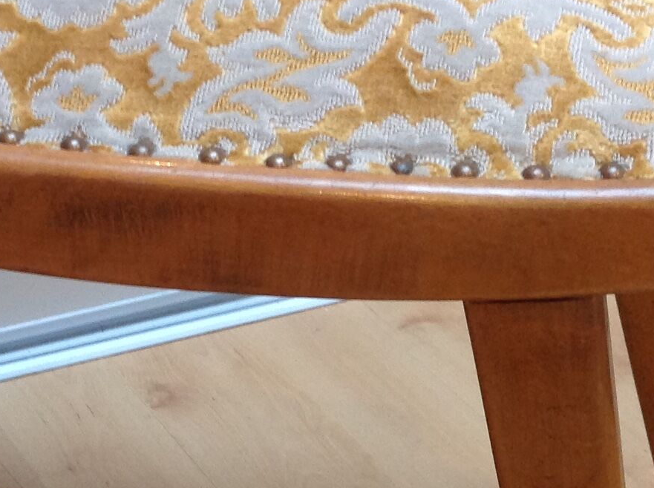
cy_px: 417
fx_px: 1943
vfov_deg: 14.2
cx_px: 216
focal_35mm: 103
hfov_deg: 19.0
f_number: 2.4
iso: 100
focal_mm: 4.28
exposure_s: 1/15
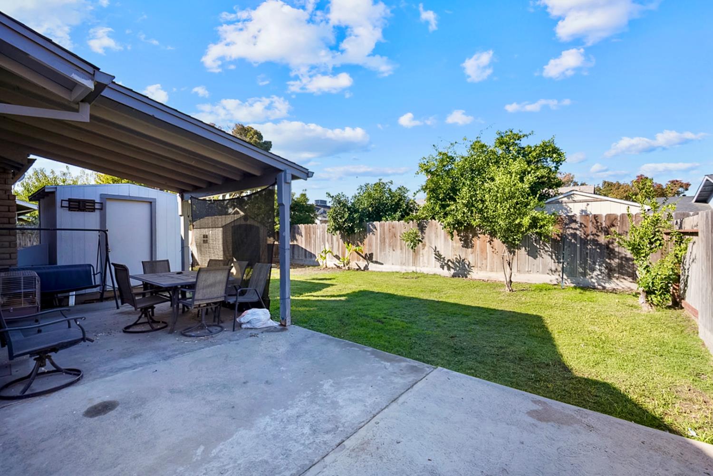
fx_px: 317
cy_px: 238
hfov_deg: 96.7
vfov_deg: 73.8
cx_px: 356
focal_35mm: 16
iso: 160
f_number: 8
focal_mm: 16
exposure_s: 1/30
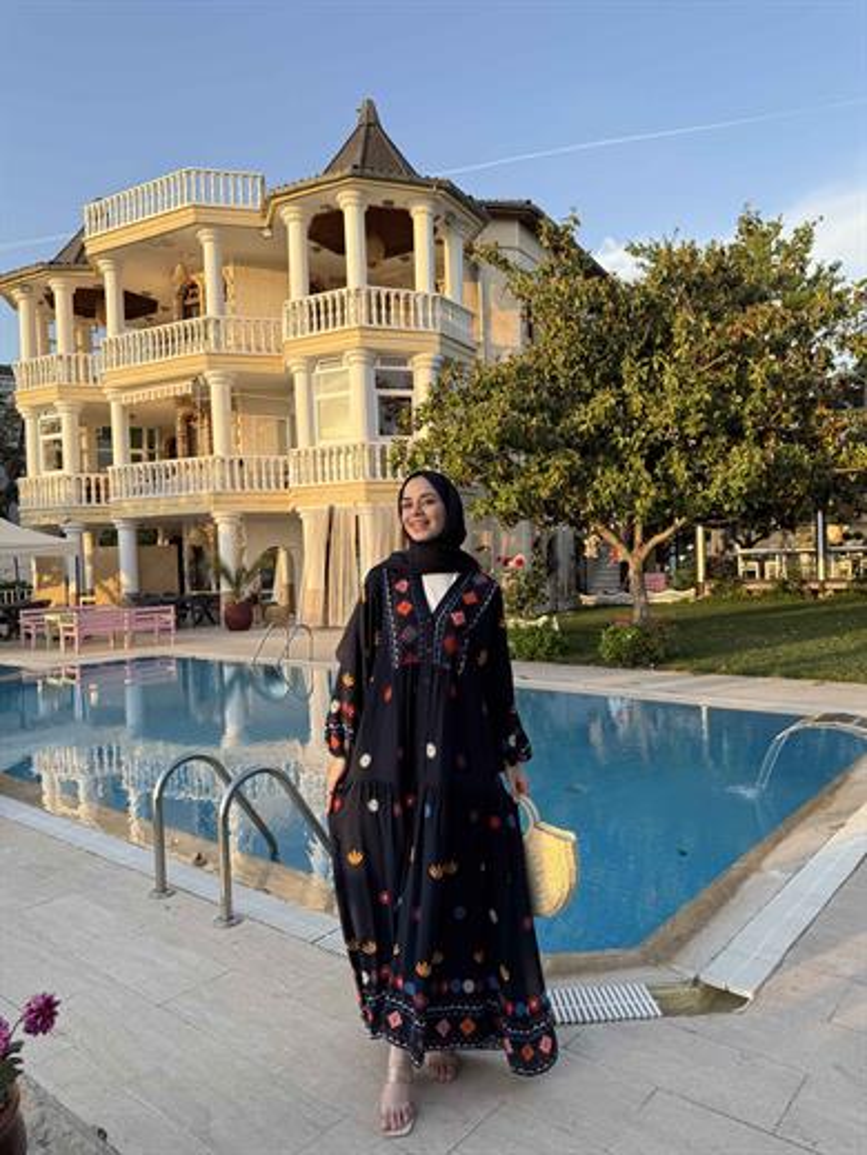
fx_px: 801
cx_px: 434
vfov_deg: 71.6
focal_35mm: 24
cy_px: 578
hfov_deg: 56.8
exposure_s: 1/788
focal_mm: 6.76
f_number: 1.78
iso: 80
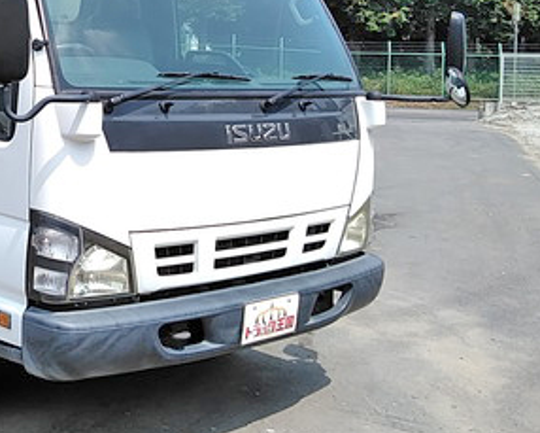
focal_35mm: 59
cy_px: 64
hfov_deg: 29.6
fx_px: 943
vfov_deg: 25.2
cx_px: -11
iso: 60
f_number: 2.2
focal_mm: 3.46
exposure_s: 1/735
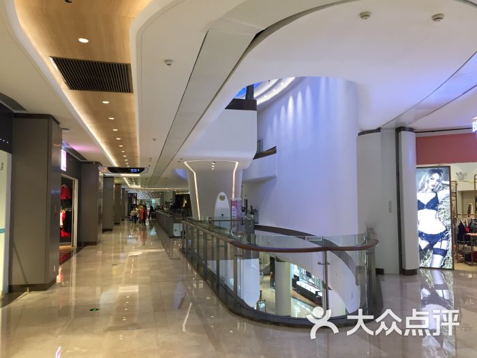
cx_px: 238
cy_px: 179
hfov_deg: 61.7
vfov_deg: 48.2
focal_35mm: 29
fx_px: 400
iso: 40
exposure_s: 1/33
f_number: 2.2
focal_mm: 4.15
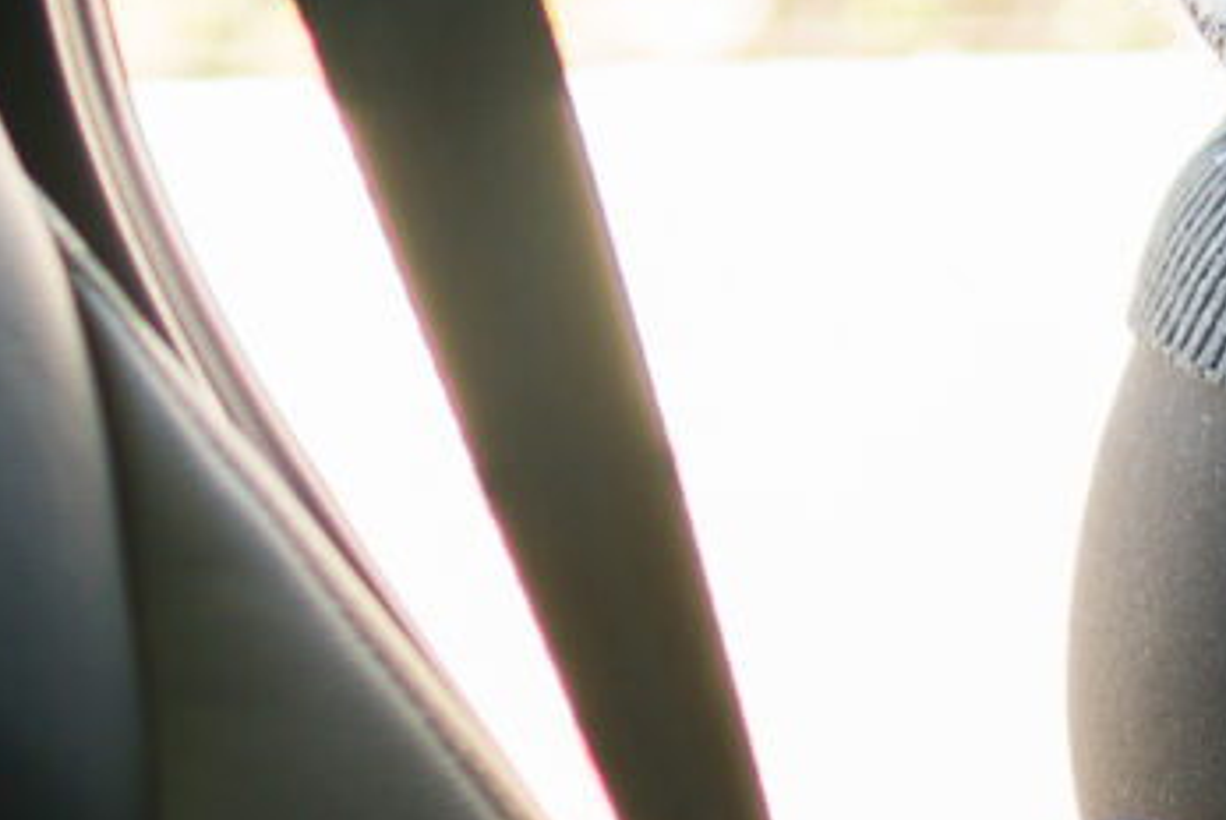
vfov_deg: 5.3
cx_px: 2954
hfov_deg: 7.5
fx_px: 8793
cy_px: 341
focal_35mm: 258
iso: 100
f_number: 1.8
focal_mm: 35
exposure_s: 1/160
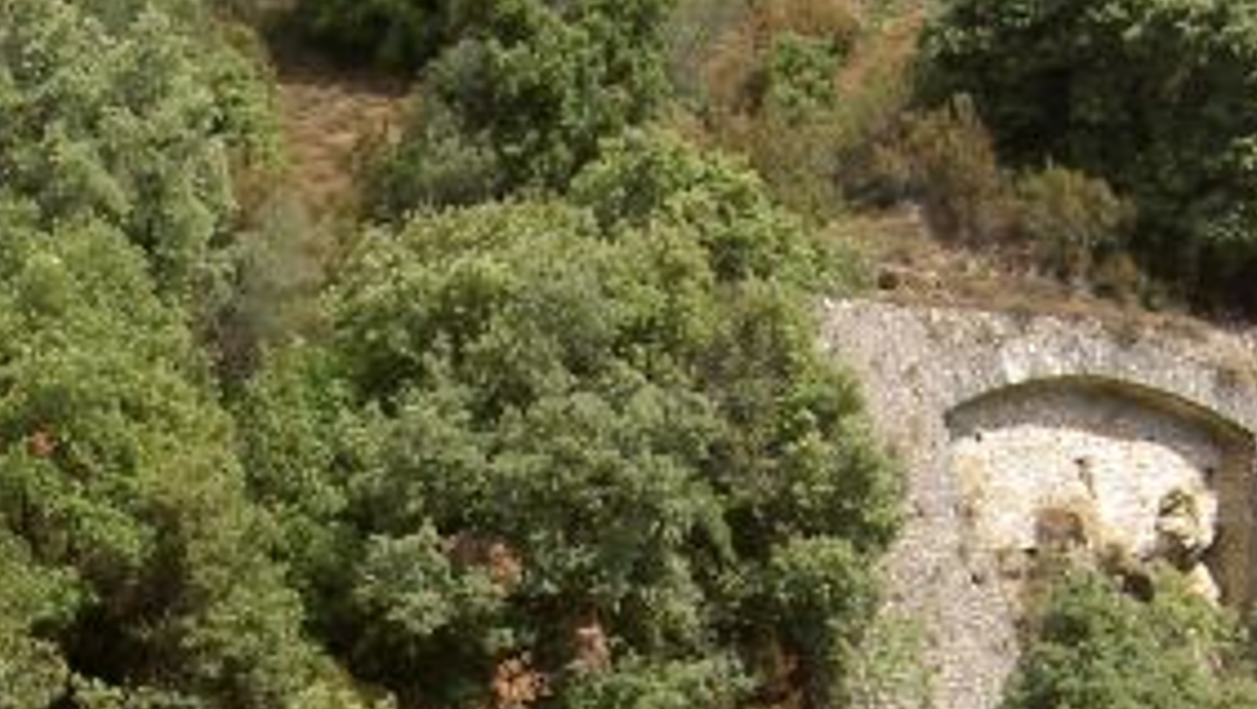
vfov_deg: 12.4
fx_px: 3068
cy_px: 1126
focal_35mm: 92
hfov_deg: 23.0
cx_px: 343
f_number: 4.7
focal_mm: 5.6
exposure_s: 1/200
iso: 50
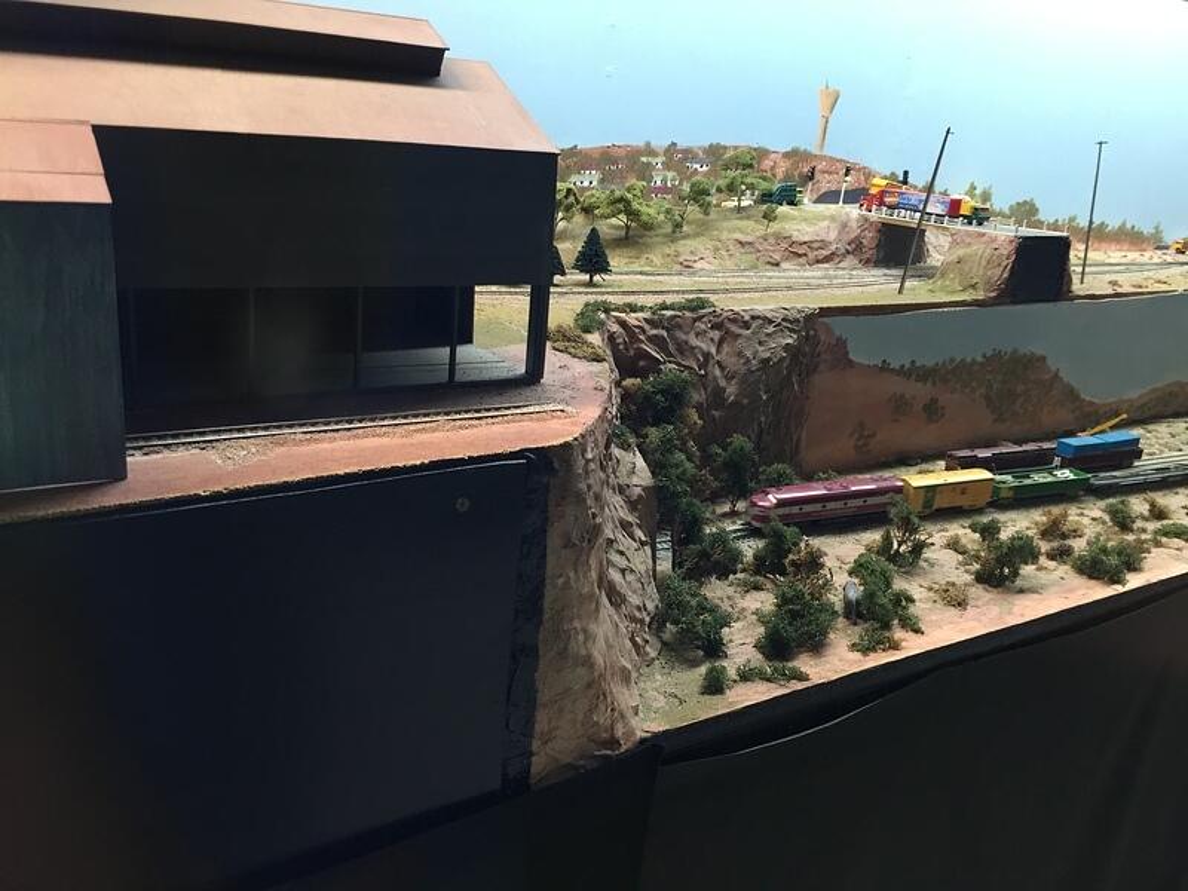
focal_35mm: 29
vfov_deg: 48.2
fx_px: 995
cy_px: 446
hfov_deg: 61.7
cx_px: 594
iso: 160
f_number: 2.2
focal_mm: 4.15
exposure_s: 1/33
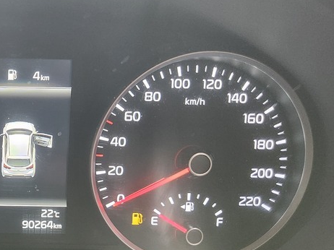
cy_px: 164
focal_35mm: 51
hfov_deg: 33.4
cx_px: -20
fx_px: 492
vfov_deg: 28.4
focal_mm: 5.4
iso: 640
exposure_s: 1/100
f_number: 1.8
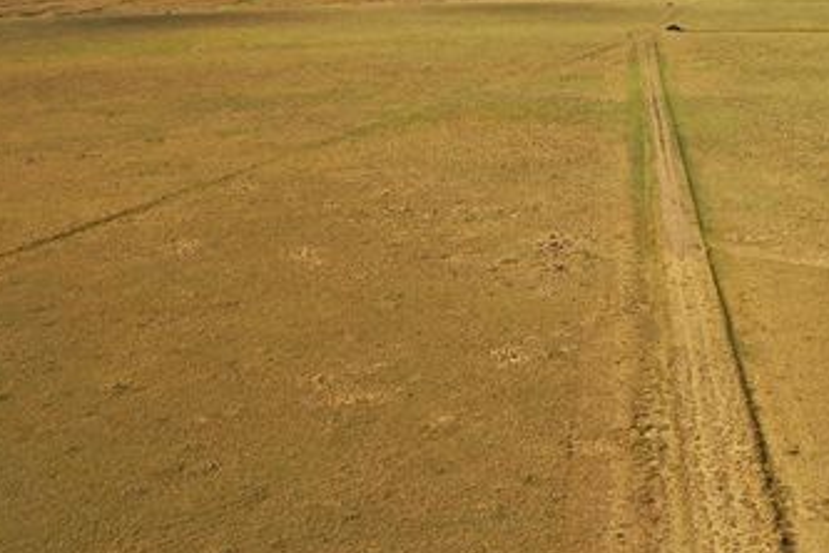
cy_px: 158
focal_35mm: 42
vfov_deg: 31.5
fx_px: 967
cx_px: 605
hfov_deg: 45.1
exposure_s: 1/500
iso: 100
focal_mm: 10.26
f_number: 6.3
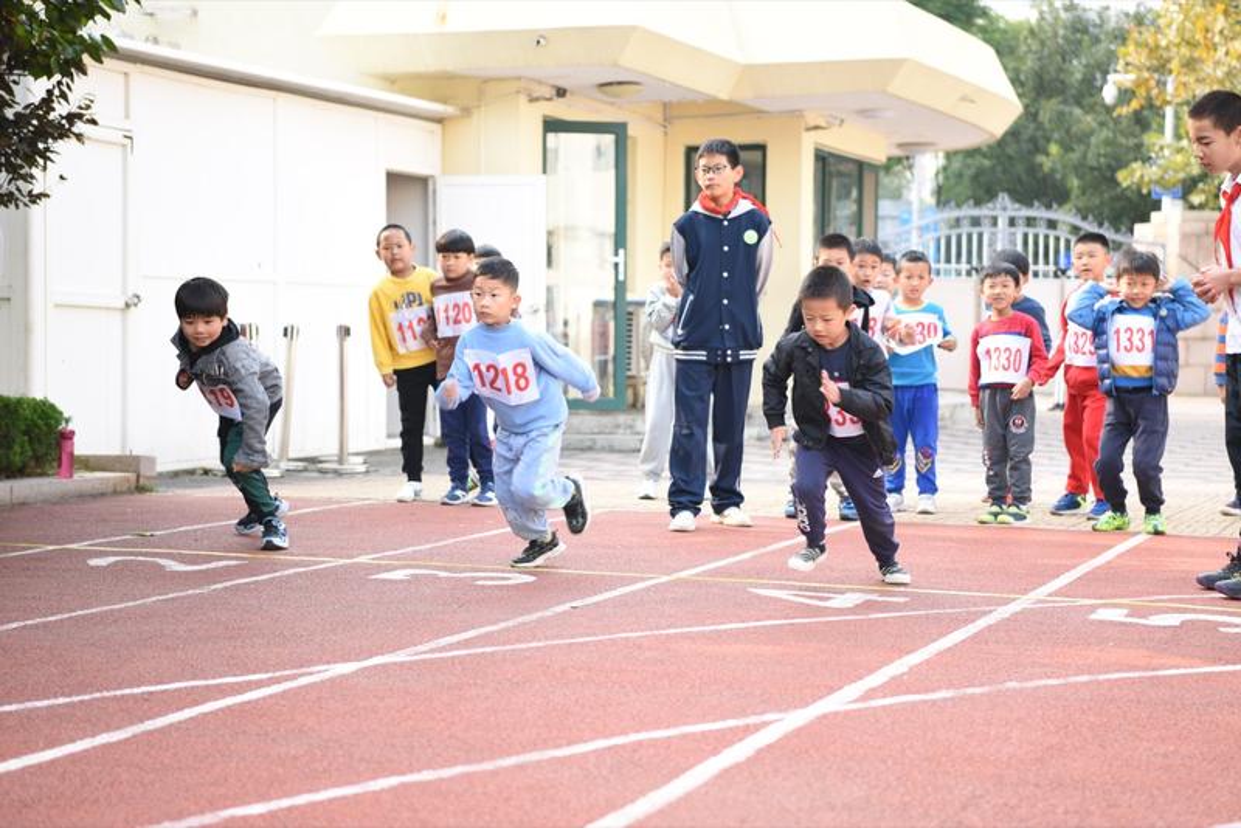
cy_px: 414
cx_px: 620
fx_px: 2414
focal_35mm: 70
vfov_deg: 19.5
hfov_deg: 28.8
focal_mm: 70
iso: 100
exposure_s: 1/160
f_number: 2.8
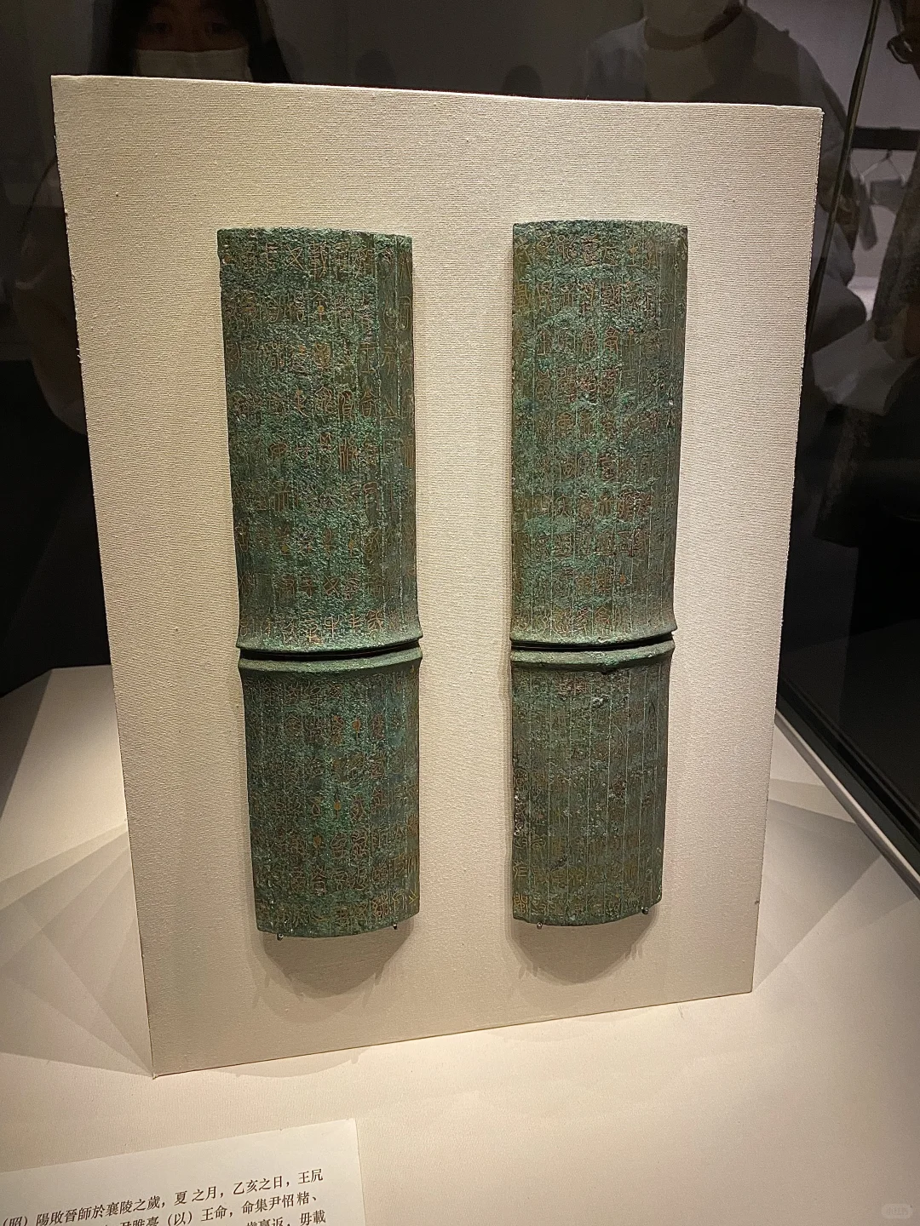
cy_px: 613
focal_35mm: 26
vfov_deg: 67.3
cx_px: 460
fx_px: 921
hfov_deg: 53.1
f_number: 1.8
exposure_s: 1/60
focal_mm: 4.25
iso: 200
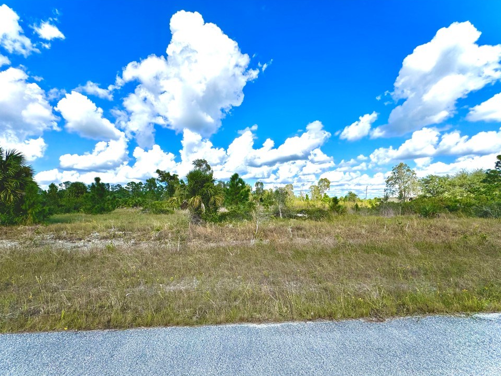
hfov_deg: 98.0
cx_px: 234
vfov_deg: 81.7
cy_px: 195
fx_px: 217
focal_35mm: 15
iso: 50
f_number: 2.2
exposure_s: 1/2770
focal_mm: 2.22
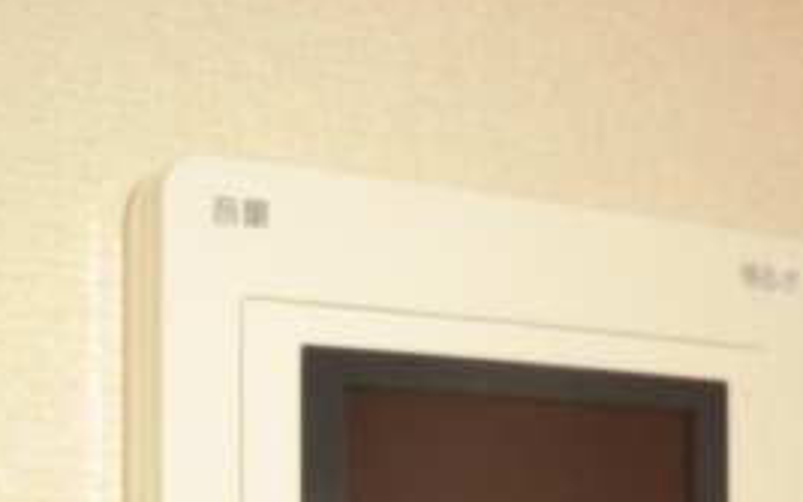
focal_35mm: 61
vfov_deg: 19.6
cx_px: 415
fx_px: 1335
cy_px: 661
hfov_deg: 33.5
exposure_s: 1/60
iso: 200
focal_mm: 4.3
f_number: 3.2
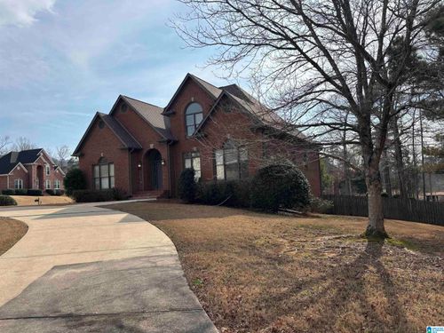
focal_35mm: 26
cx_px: 222
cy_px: 166
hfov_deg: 67.3
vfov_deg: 53.1
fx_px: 333
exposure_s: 1/5076
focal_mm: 5.96
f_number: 1.6
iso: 50
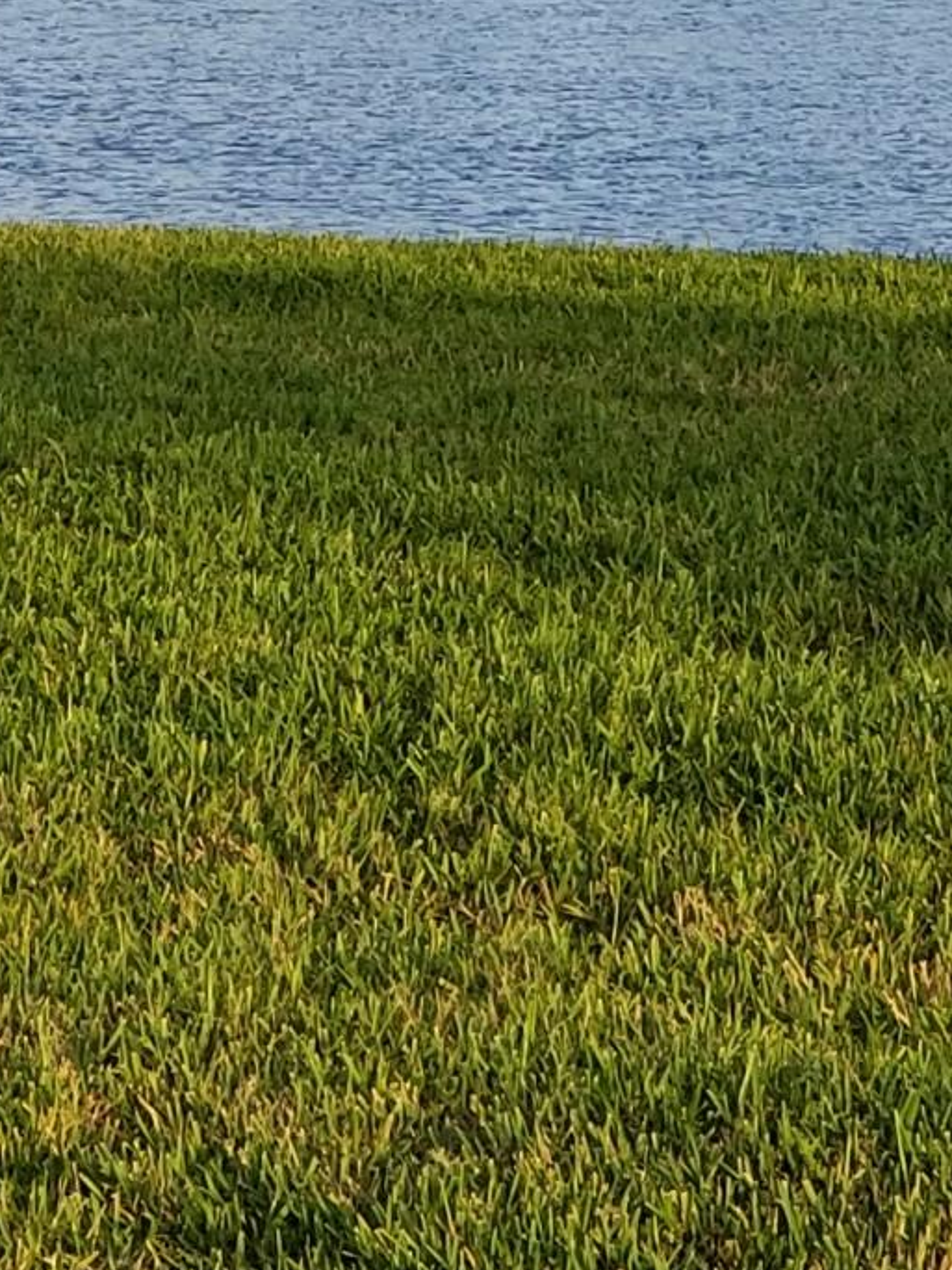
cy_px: -444
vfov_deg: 8.5
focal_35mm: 228
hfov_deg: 6.5
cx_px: 650
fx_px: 8361
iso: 25
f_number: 2.4
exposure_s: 1/335
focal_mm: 6
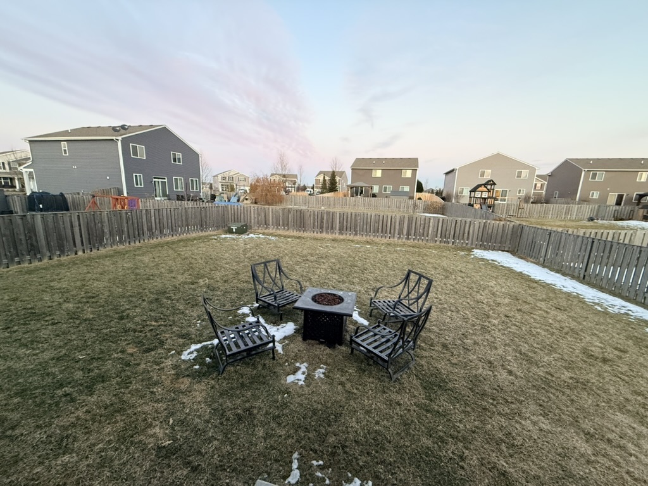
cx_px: 324
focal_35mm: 14
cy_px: 243
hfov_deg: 102.1
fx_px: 262
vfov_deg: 85.7
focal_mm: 2.22
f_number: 2.2
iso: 320
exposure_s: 1/60
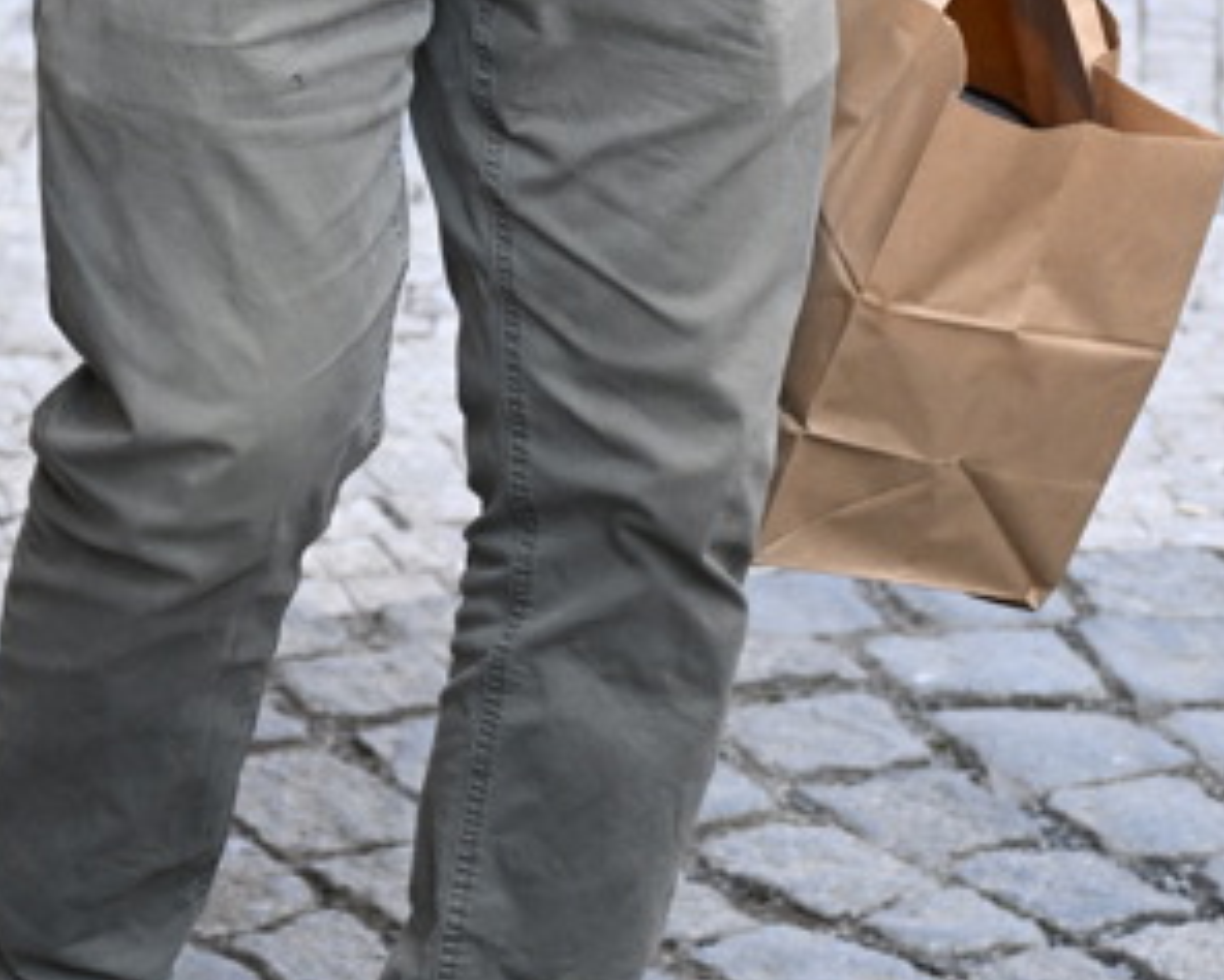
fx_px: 7248
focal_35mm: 200
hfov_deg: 9.6
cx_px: 339
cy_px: -358
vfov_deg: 7.6
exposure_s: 1/1250
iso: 1600
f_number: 4
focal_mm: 61
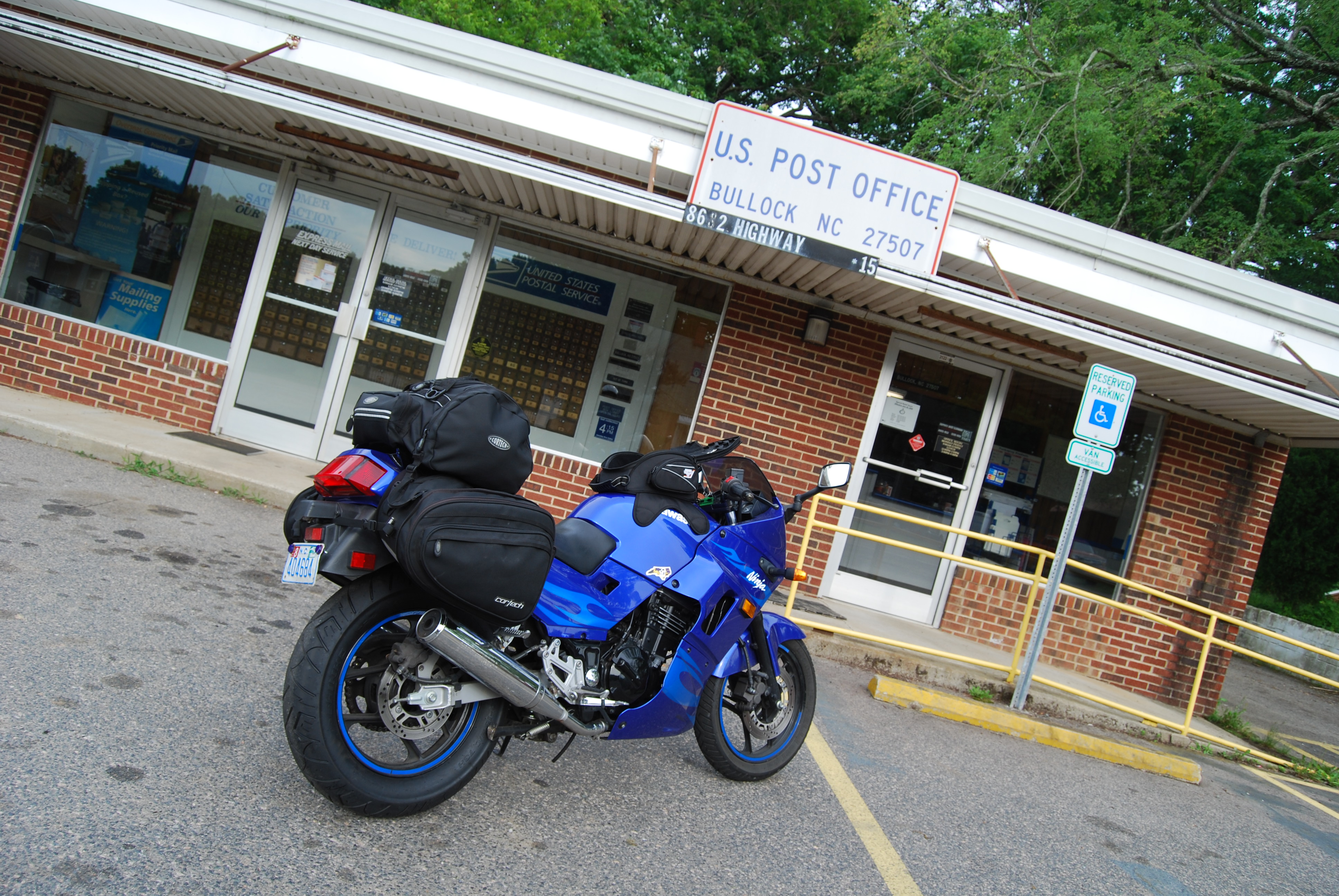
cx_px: 670
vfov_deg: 48.0
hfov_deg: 67.3
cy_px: 448
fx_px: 1005
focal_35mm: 27
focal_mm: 18
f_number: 5.6
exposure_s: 1/125
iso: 100
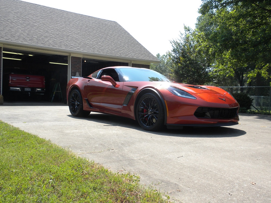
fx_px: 290
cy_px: 102
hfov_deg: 50.1
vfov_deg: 38.7
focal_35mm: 37
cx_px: 136
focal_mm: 6.6
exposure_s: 1/67.7
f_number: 10
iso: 64
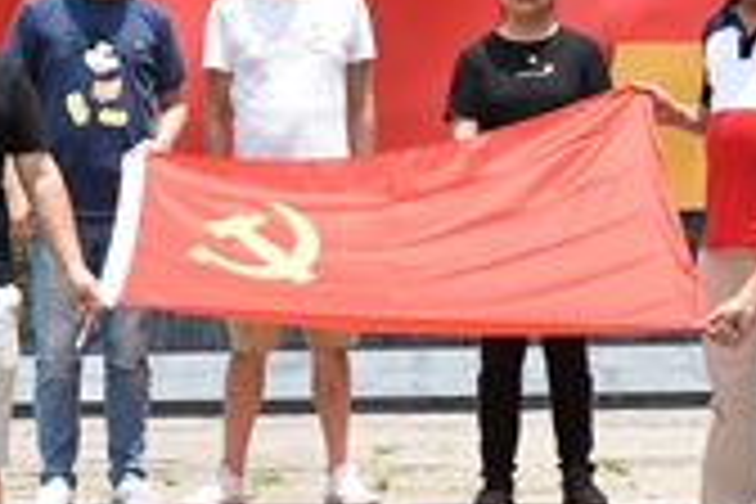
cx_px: 351
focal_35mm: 124
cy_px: 86
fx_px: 2611
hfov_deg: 16.5
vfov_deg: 11.0
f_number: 8
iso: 200
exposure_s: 1/250
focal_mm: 31
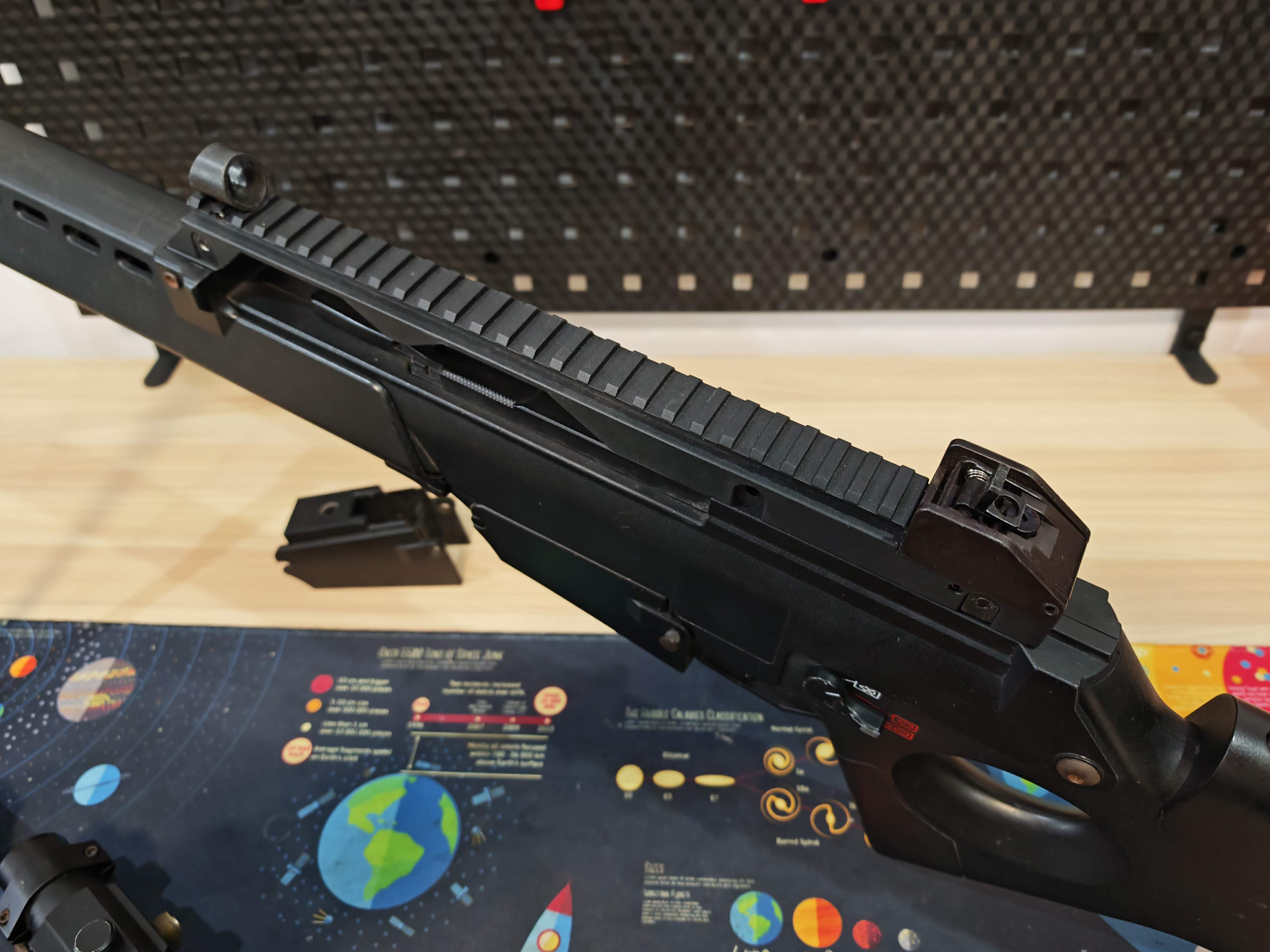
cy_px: 485
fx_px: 917
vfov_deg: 54.9
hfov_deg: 69.4
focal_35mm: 25
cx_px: 640
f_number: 2
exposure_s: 1/33
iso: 200
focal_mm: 6.83
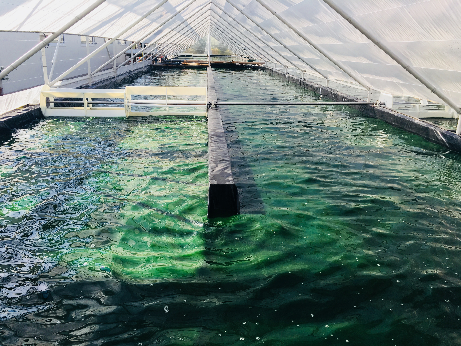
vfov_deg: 48.2
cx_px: 230
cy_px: 173
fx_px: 386
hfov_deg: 61.7
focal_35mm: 29
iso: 25
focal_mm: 4.15
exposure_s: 1/450
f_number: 2.2
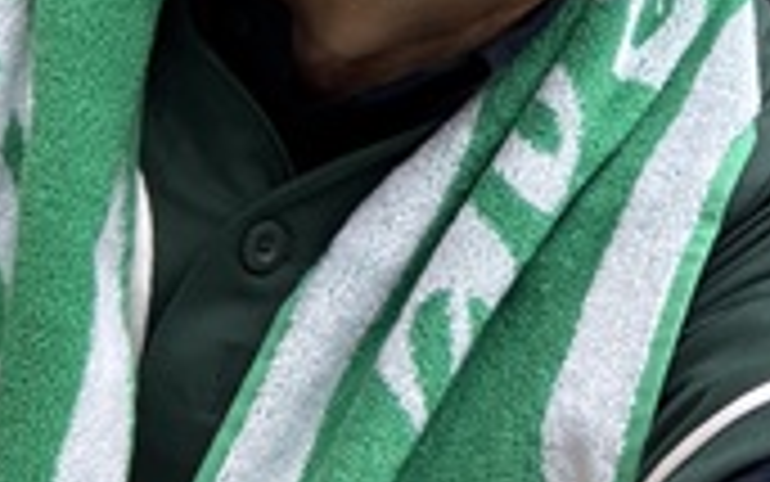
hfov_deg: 22.0
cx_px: 1191
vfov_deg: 15.2
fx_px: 1595
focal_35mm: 76
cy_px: -347
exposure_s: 1/60
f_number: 1.9
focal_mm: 2.69
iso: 160
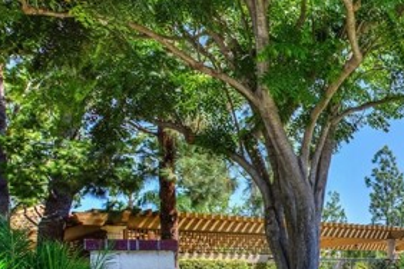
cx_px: 453
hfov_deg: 33.9
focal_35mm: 50
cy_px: 281
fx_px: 561
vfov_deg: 25.4
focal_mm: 22
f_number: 4
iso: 500
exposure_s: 1/5000
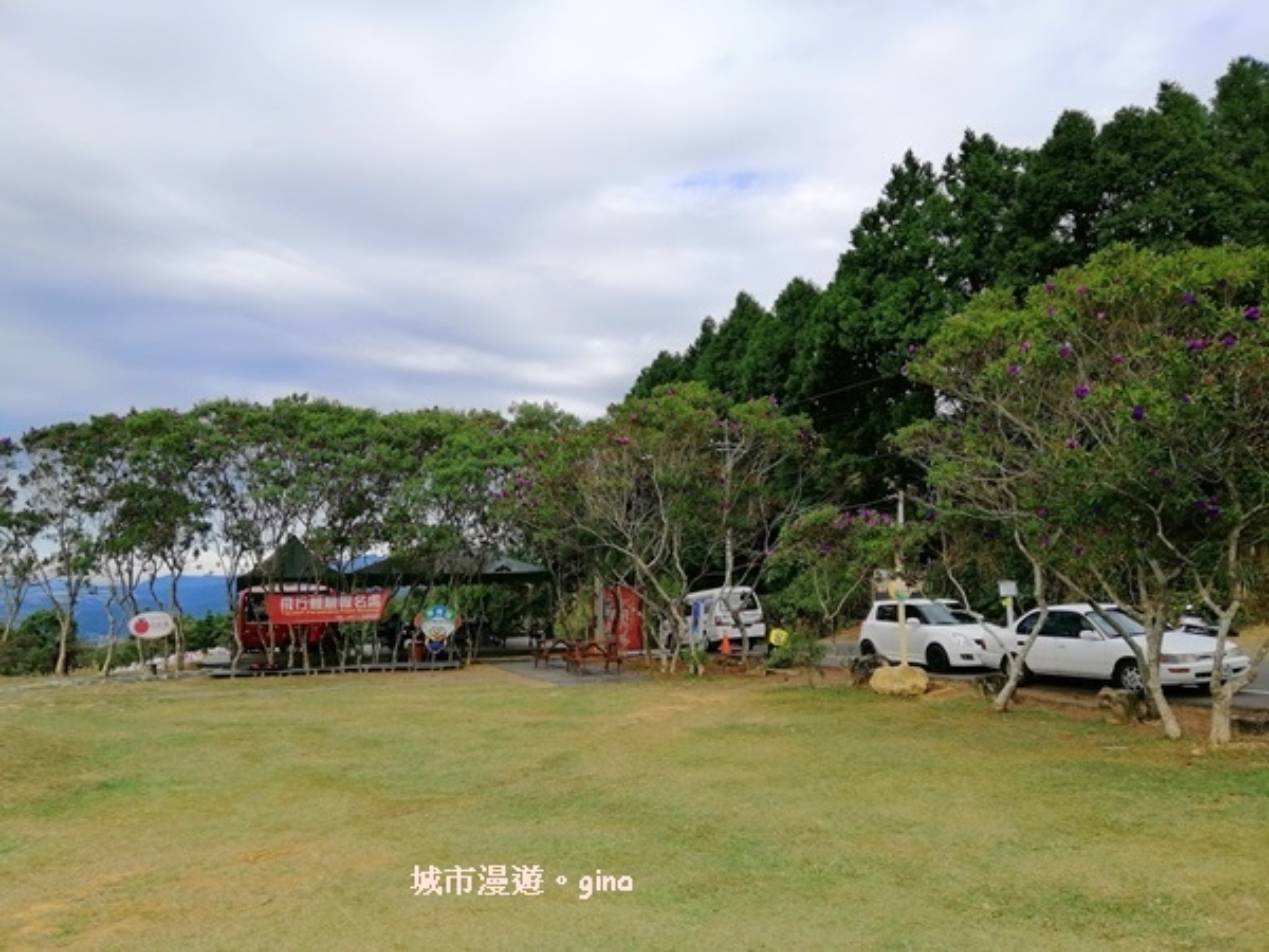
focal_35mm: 26
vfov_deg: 53.1
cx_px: 634
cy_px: 476
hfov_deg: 67.3
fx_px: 953
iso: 50
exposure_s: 1/787
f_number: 2.2
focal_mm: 3.81
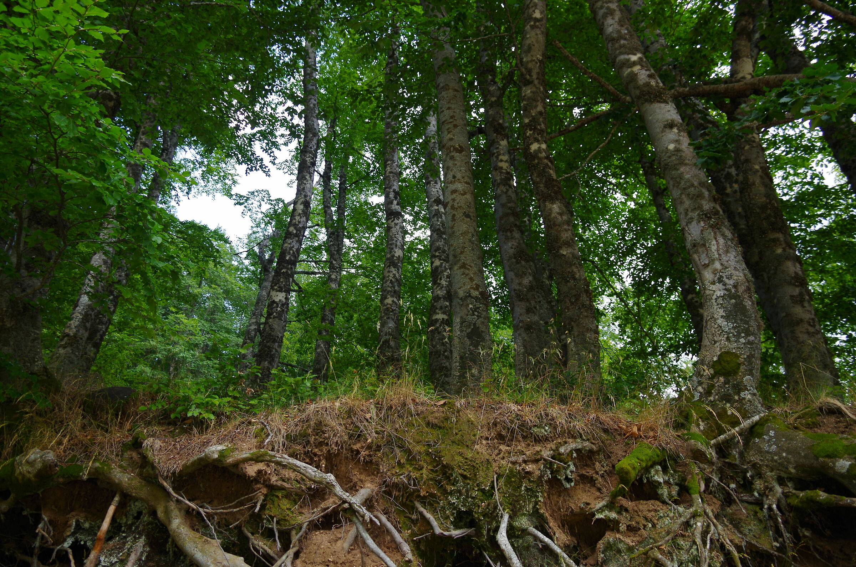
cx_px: 428
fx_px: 593
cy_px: 284
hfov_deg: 71.6
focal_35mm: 25
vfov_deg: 51.1
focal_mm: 17
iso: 200
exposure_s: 1/125
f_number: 4
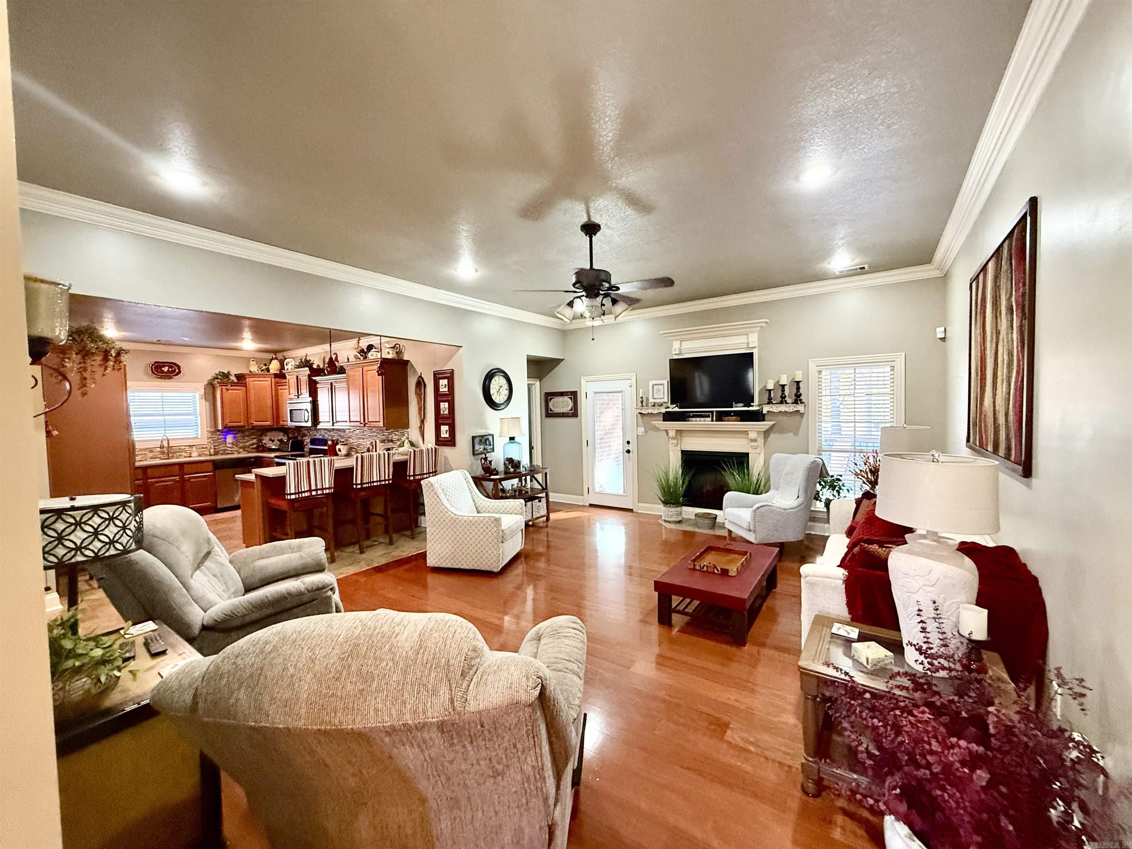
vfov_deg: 85.7
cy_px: 424
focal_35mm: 14
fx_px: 458
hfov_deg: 102.1
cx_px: 566
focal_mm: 2.22
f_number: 2.2
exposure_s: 1/60
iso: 500
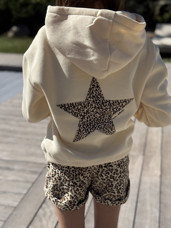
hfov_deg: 30.3
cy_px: 114
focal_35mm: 48
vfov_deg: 39.7
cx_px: 86
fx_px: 316
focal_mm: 6.76
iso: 64
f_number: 1.78
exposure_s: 1/7092
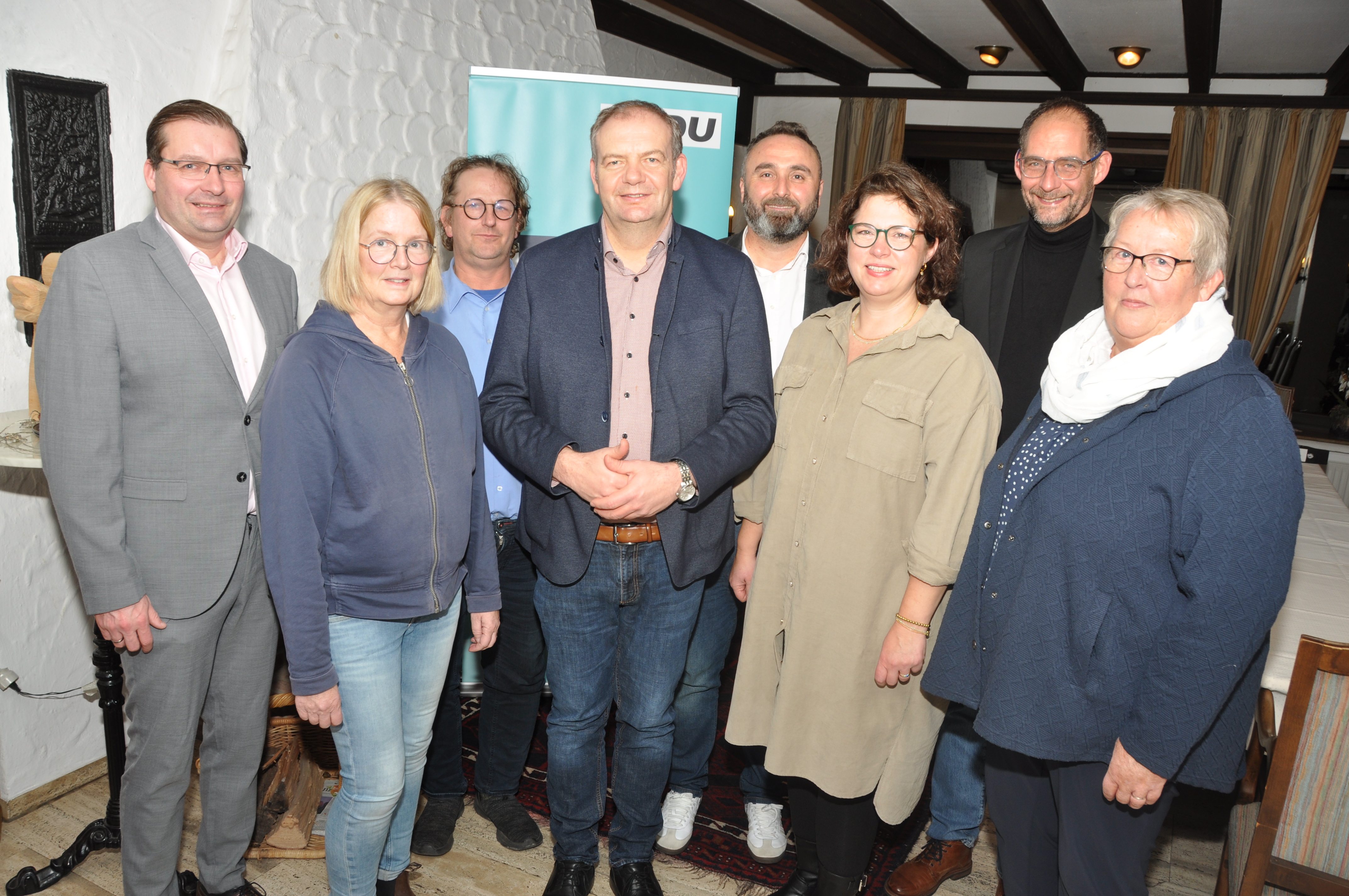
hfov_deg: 67.4
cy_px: 448
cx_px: 674
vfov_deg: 47.8
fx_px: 1011
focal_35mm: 27
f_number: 5.6
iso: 200
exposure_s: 1/60
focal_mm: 18
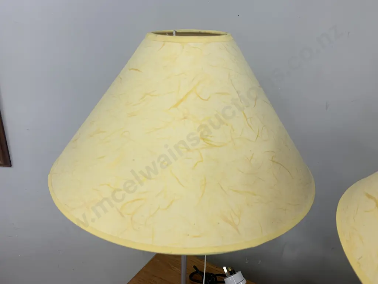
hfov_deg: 67.3
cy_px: 142
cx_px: 189
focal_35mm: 26
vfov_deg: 53.1
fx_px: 284
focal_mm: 4.25
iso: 64
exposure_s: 1/100
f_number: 1.8
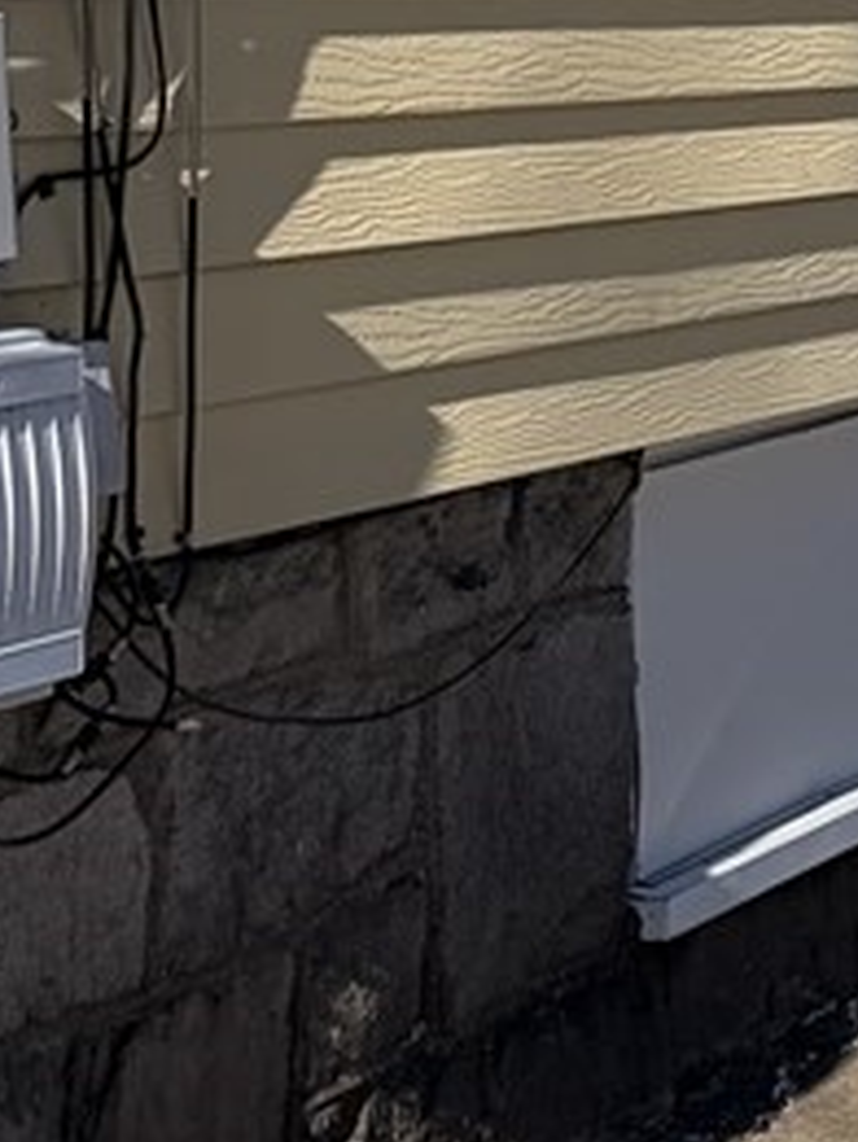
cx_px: 2491
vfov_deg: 13.7
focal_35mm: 141
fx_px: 4656
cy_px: -109
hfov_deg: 8.8
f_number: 1.78
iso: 80
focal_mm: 6.76
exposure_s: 1/6711
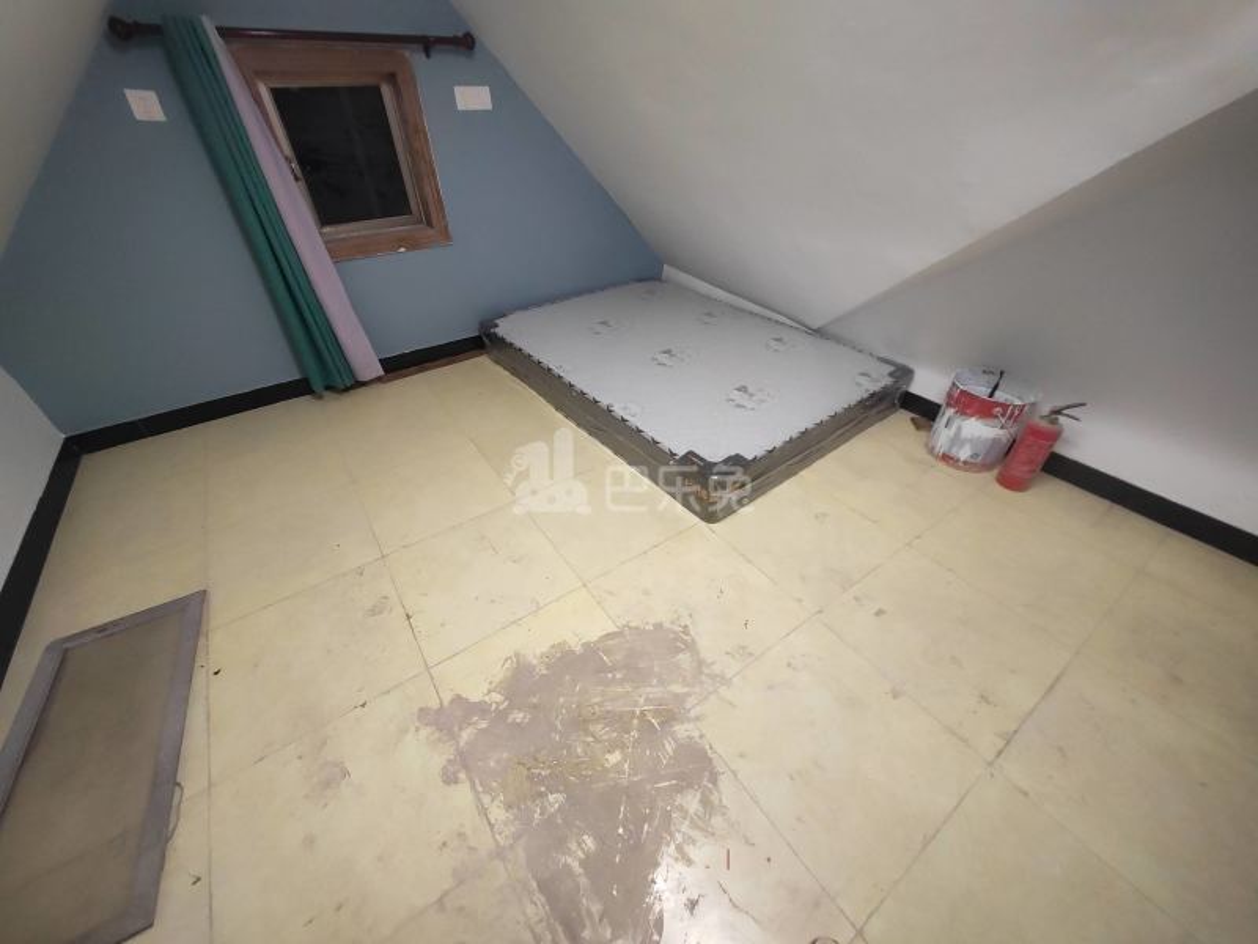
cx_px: 629
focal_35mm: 13
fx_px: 472
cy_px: 472
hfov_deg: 106.2
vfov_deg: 89.9
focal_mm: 1.76
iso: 500
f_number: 2.2
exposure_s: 1/33
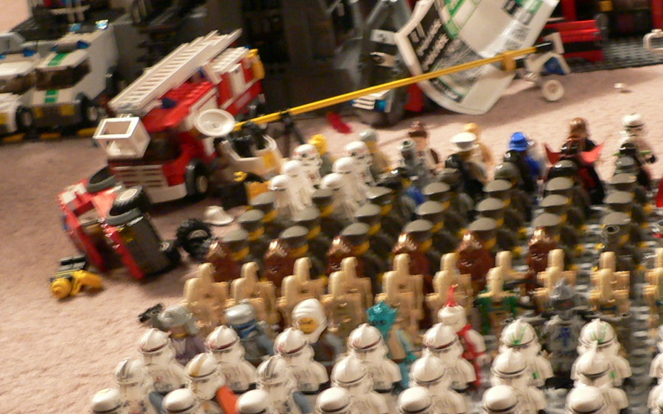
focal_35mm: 66
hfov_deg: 30.3
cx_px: 535
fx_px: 1192
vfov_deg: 19.7
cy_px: 246
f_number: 2.8
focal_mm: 6
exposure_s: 1/4
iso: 200
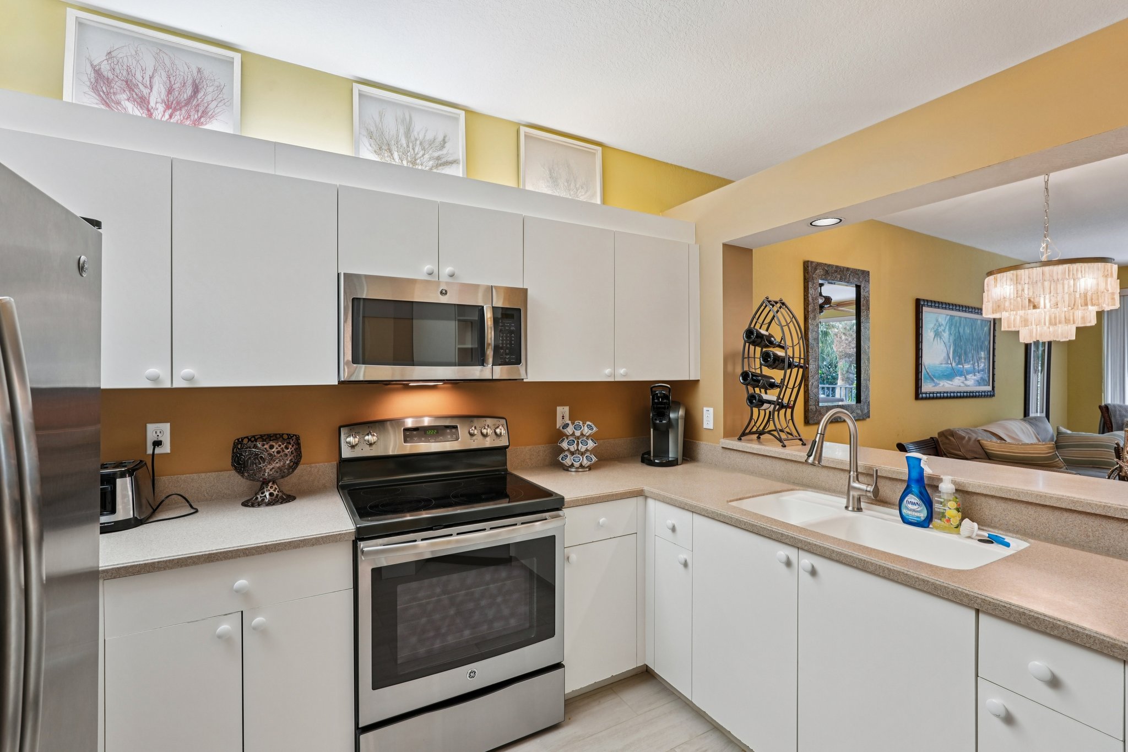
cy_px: 376
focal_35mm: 16
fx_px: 501
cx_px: 564
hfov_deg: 96.7
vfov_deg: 73.7
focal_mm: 16
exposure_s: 1/20
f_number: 8
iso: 400
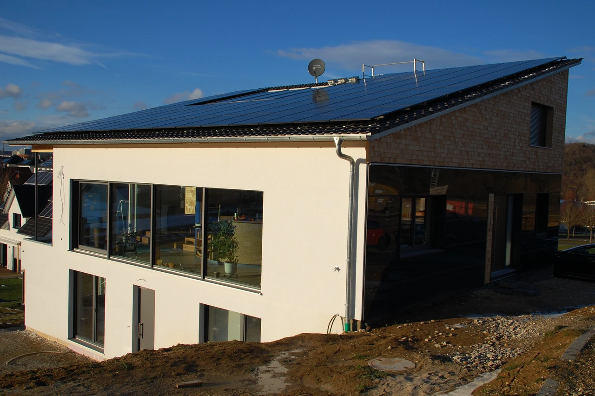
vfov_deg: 35.4
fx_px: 619
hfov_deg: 51.3
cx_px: 298
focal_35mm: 38
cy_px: 198
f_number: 4.5
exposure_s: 1/2000
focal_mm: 25
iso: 200
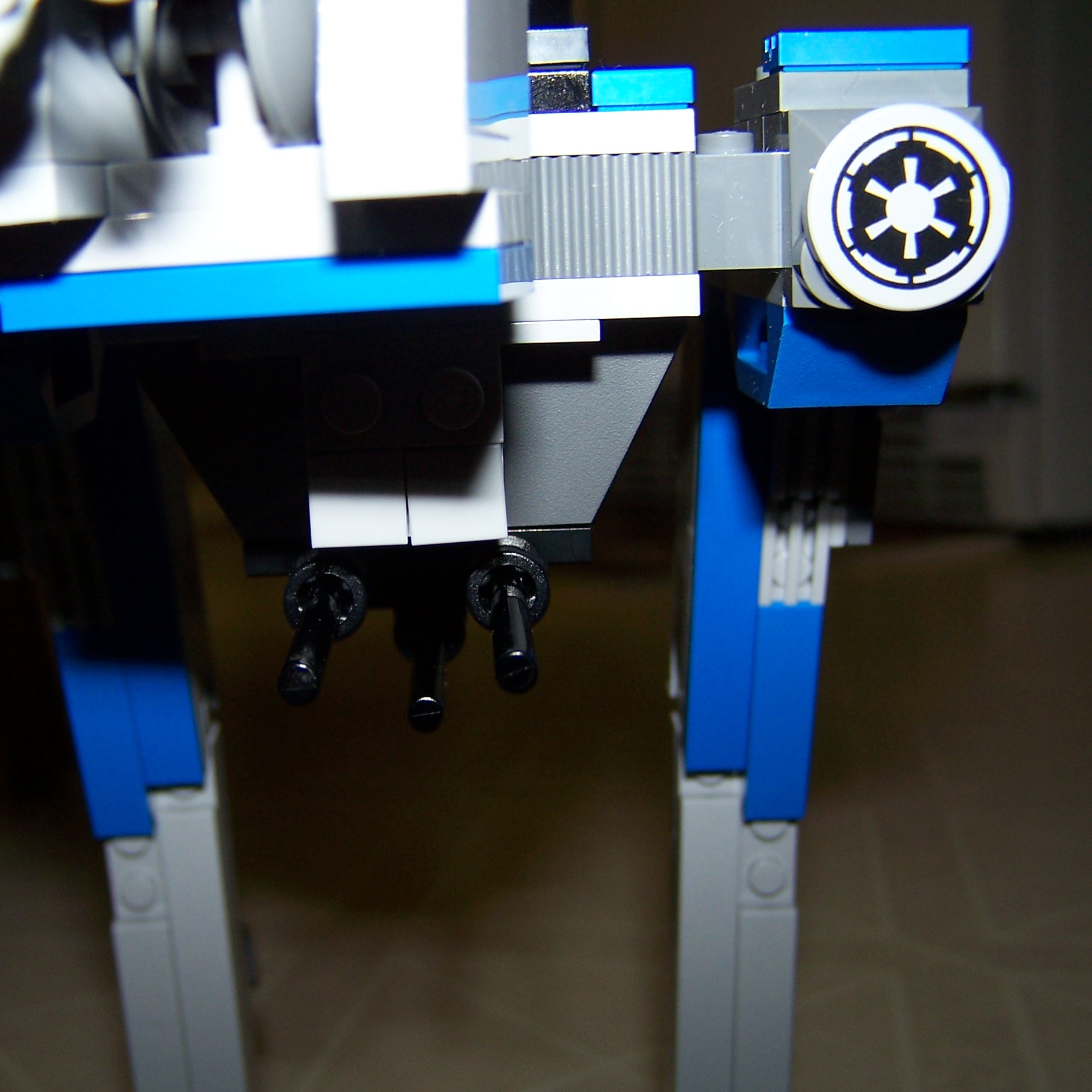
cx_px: 400
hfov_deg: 36.5
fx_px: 1642
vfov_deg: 36.8
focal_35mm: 46
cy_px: 544
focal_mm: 6.3
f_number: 2.8
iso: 80
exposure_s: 1/60
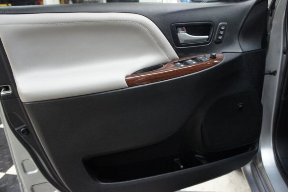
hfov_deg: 67.4
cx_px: 144
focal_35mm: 27
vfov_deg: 47.9
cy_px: 96
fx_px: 216
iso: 1600
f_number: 3.5
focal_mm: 18
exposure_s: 1/40
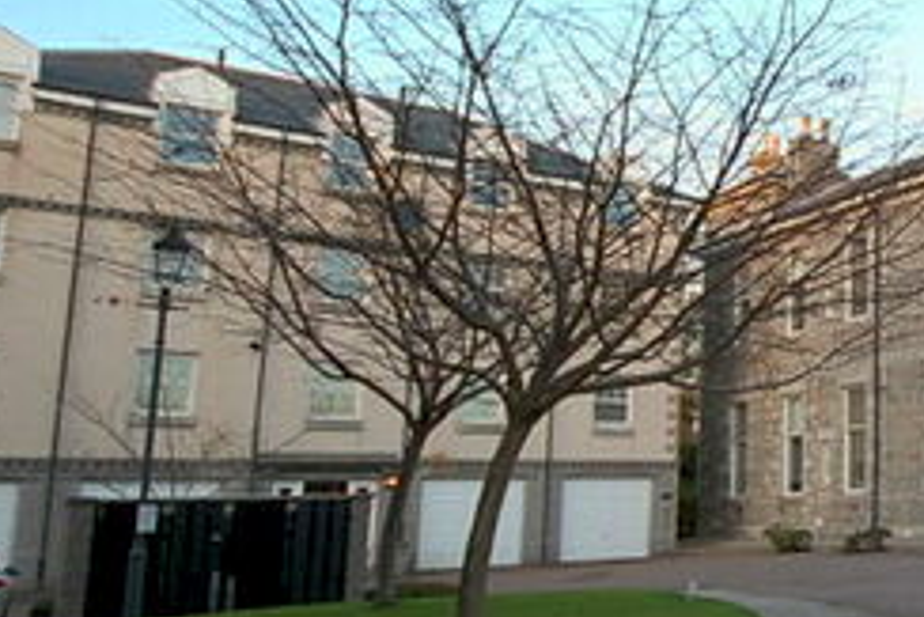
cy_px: 273
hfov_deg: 35.3
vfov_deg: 31.2
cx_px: 1121
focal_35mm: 43
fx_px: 1104
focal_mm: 10
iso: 400
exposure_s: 1/100
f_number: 5
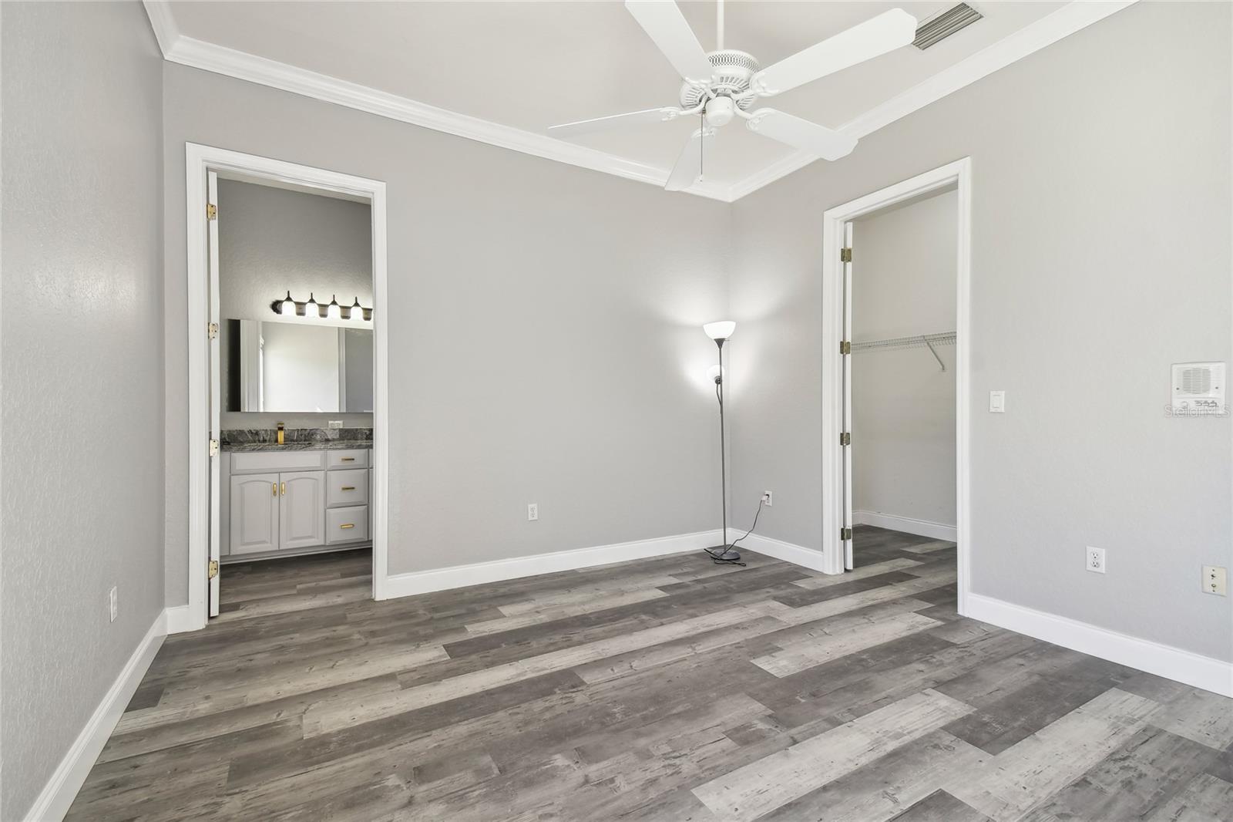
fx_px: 514
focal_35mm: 15
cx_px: 616
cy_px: 411
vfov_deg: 77.3
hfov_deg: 100.4
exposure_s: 1/15
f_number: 7.1
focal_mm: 10
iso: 100
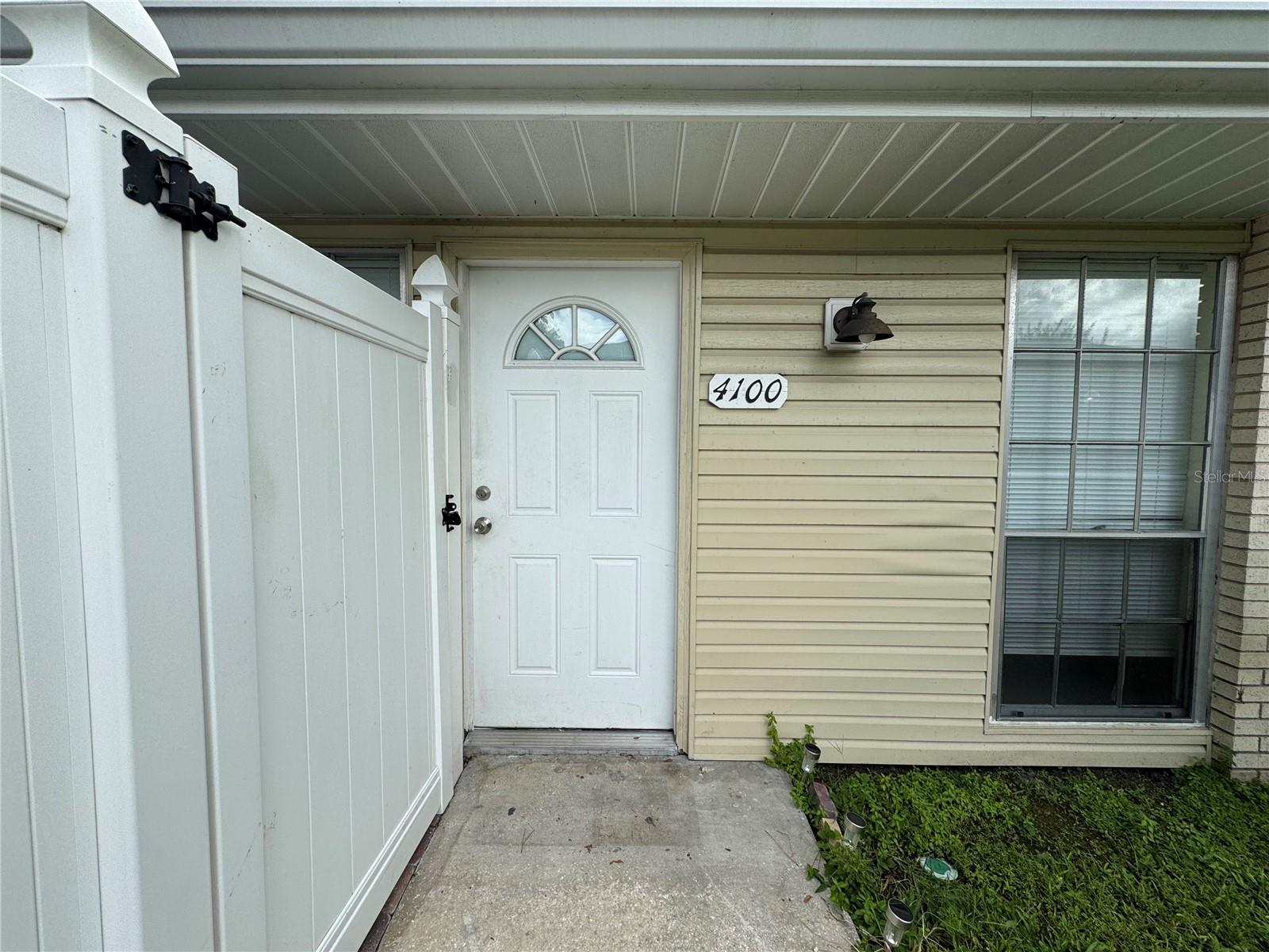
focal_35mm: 14
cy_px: 476
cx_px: 634
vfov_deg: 85.7
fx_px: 513
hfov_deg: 102.1
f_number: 2.2
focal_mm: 2.22
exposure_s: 1/1236
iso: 50
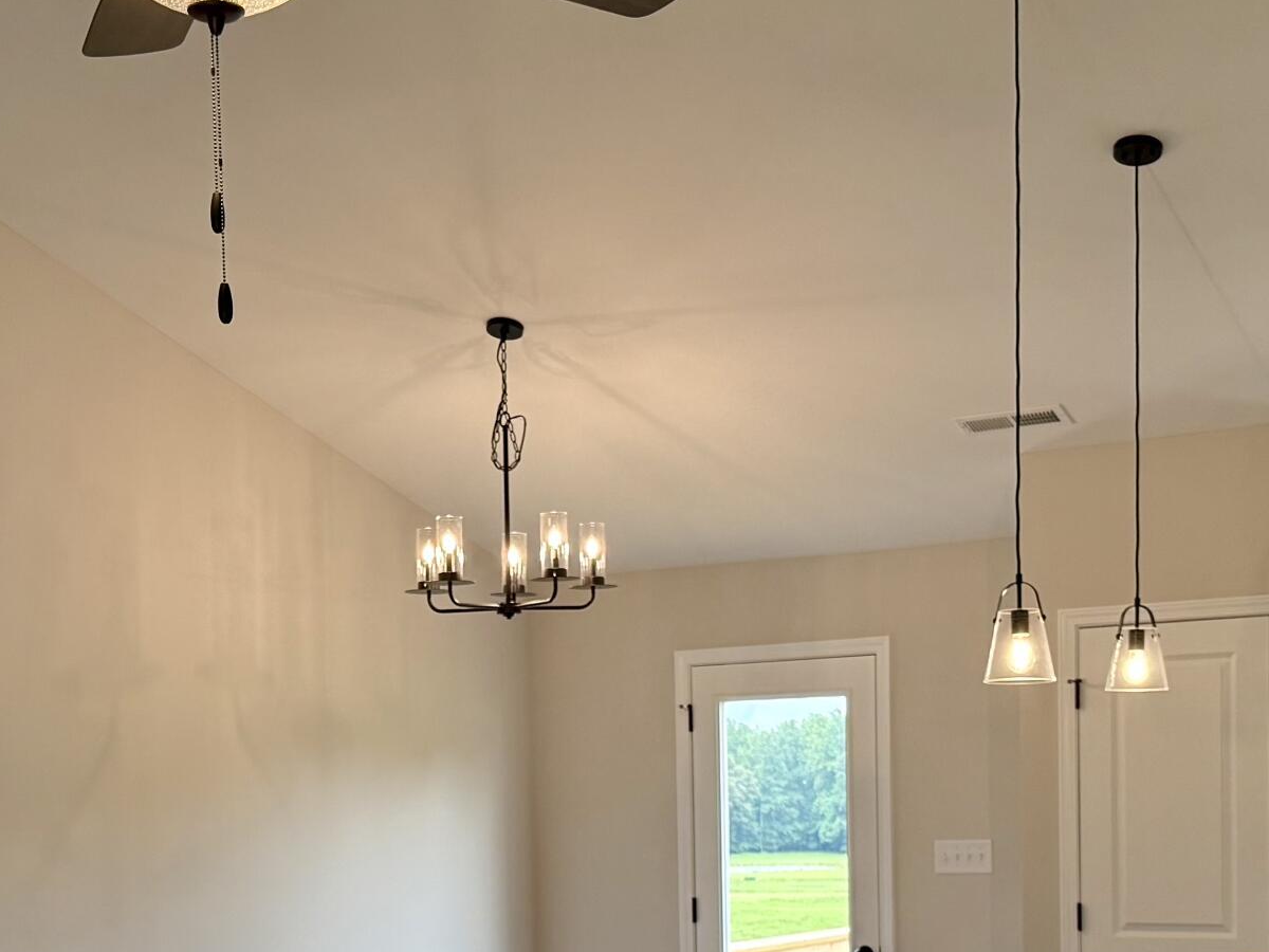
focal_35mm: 60
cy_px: 865
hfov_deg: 32.0
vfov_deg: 23.7
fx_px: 2200
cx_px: 453
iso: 160
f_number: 1.78
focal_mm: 6.76
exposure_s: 1/215
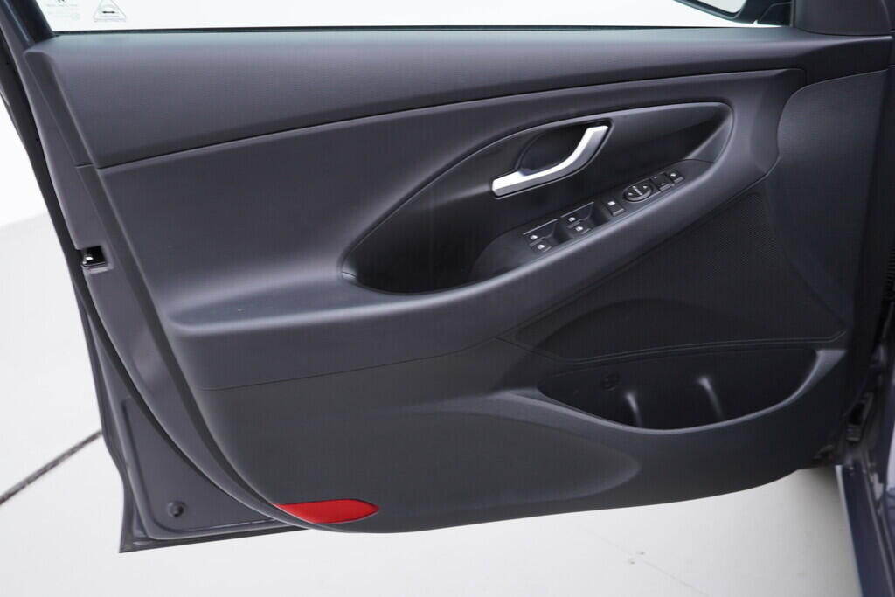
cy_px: 298
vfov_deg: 36.9
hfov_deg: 53.1
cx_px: 448
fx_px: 895
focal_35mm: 36
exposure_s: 1/40
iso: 125
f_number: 3.2
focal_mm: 24
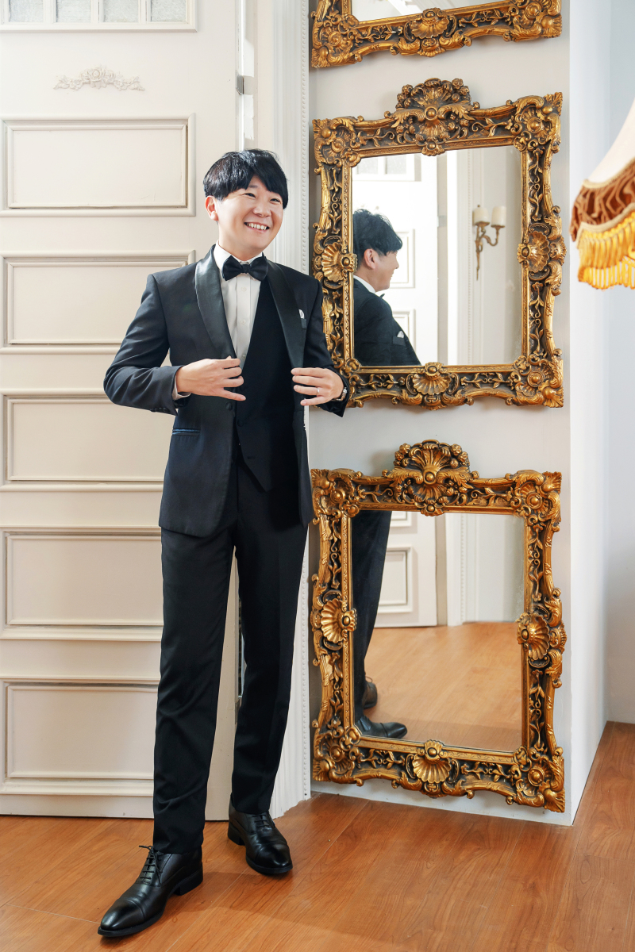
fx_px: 900
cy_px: 476
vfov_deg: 55.8
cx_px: 318
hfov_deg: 38.9
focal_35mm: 34
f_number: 2.8
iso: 640
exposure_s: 1/125
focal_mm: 34
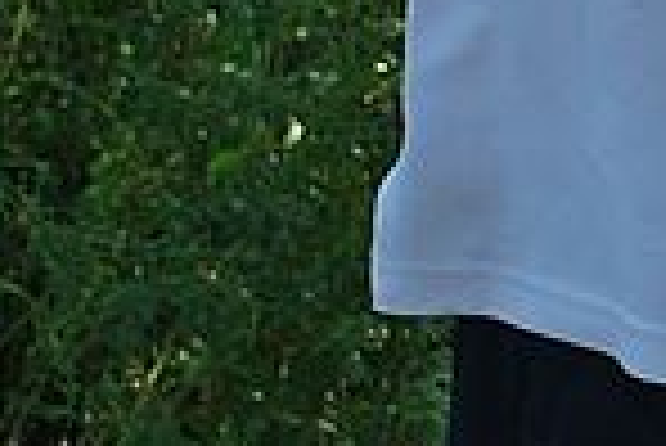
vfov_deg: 5.1
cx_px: 1732
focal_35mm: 264
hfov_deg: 7.2
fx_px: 4889
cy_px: -550
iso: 125
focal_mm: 29
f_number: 5.6
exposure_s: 1/125
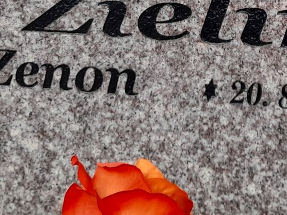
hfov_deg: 21.2
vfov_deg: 15.3
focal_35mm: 90
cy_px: -96
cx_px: 270
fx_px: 746
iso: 20
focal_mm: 4.6
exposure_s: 1/50
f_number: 2
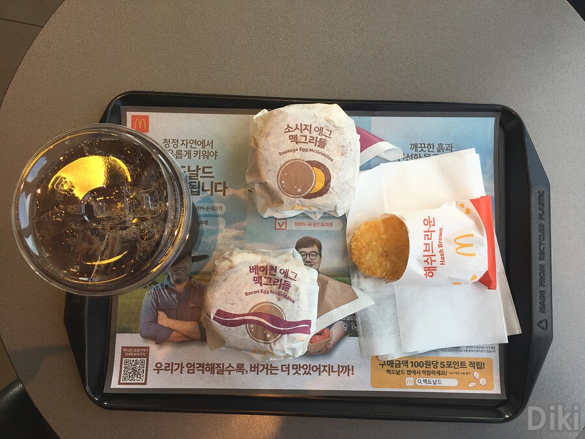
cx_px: 292
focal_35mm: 29
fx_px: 490
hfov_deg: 61.7
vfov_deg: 48.2
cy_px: 220
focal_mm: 4.15
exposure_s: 1/120
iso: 32
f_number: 2.2
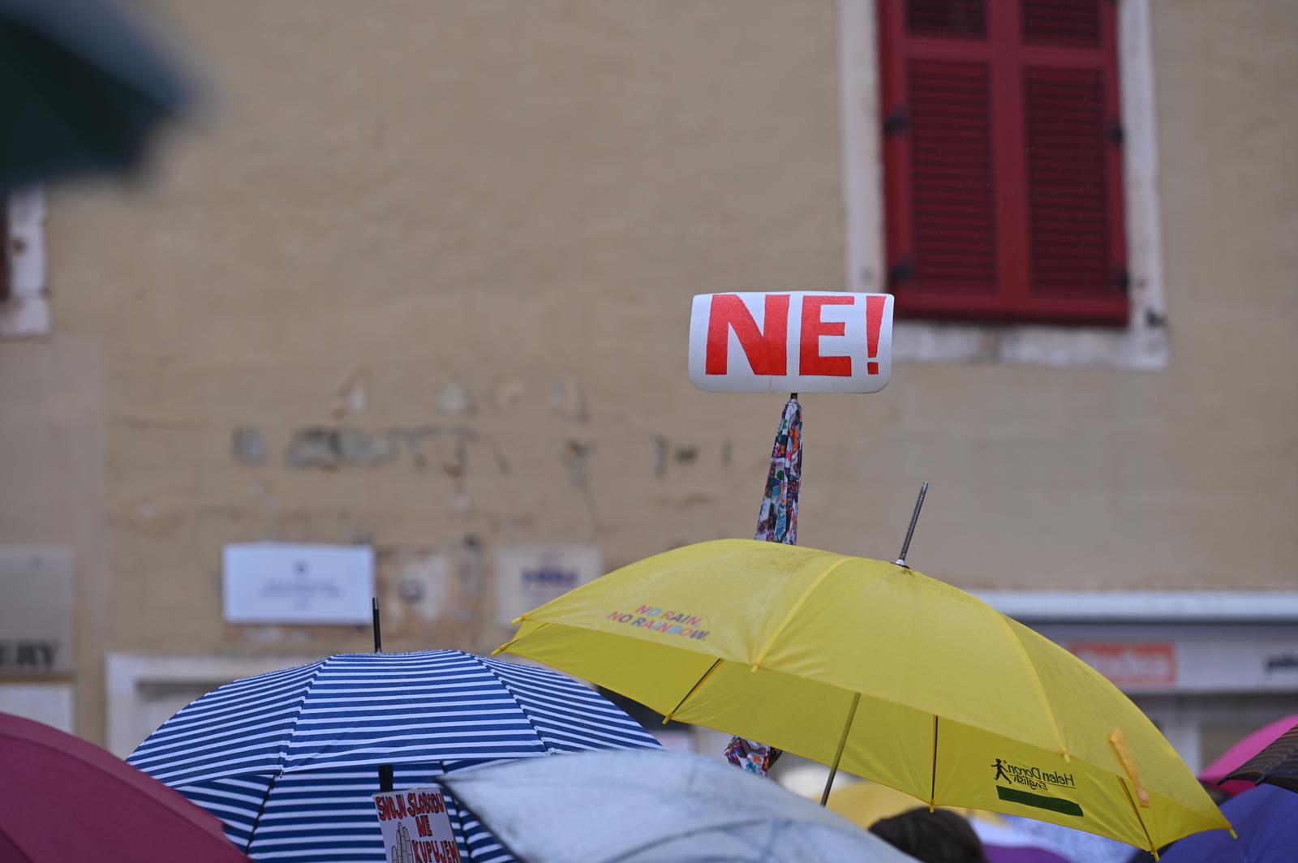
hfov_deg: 17.1
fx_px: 4323
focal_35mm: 120
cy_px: 432
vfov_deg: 11.4
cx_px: 649
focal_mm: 120
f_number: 5.6
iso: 160
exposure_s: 1/500
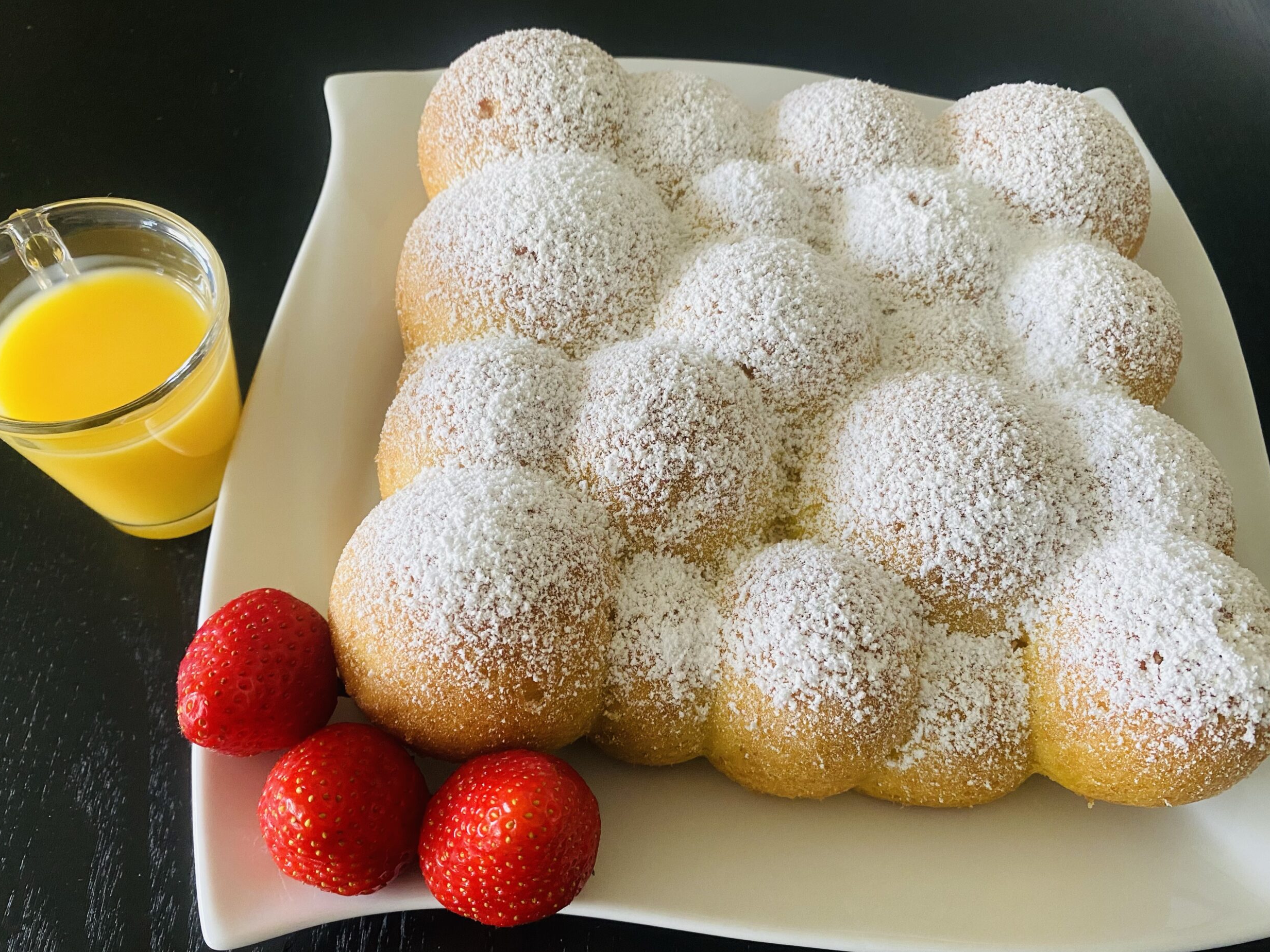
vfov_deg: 51.3
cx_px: 621
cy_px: 494
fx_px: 991
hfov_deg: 65.3
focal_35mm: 27
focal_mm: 4.25
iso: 200
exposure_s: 1/60
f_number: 1.8
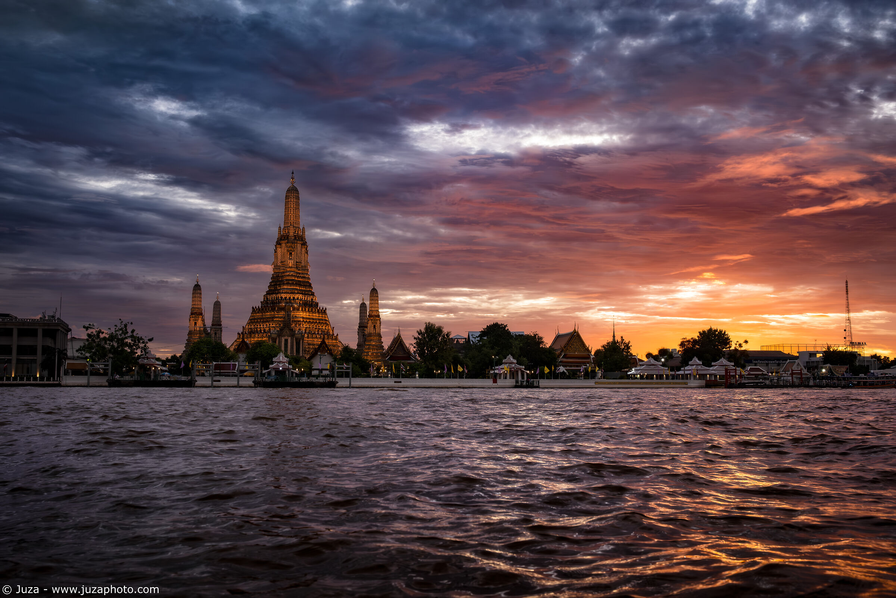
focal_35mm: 36
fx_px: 896
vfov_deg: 36.9
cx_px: 448
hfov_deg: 53.1
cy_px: 299
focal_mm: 24.1
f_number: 6.4
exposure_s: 1/90
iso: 400
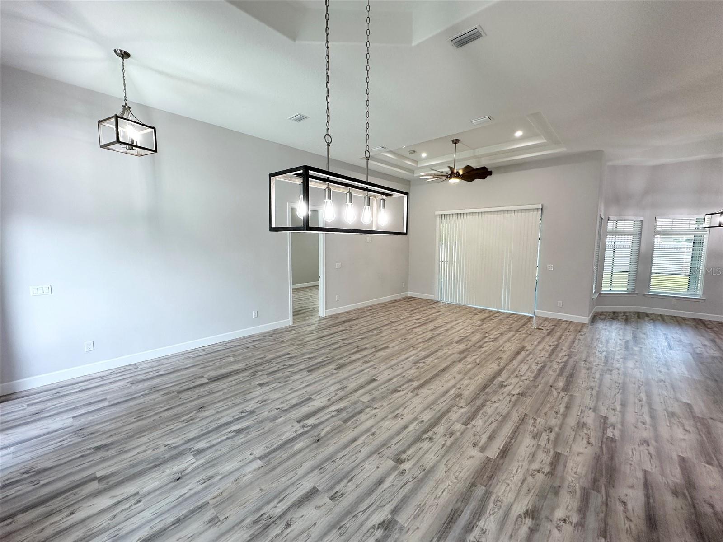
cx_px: 362
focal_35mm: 14
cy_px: 271
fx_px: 292
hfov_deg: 102.1
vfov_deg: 85.7
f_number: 2.2
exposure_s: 1/120
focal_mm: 2.22
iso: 125
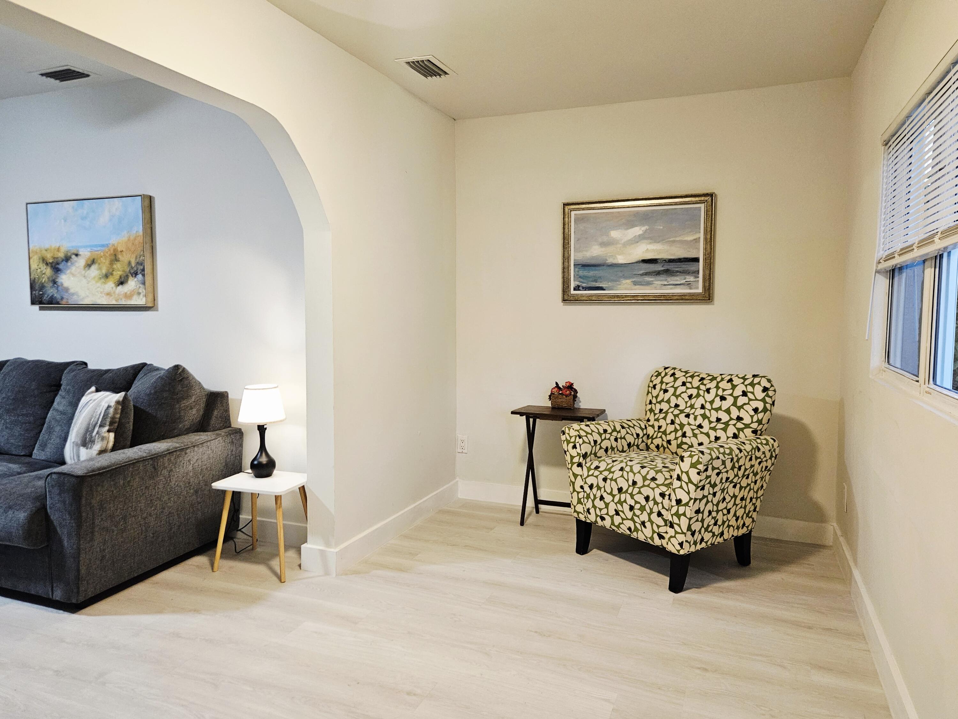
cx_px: 479
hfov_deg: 73.9
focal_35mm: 23
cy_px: 360
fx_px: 637
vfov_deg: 58.9
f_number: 1.8
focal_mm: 5.4
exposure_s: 1/120
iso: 640
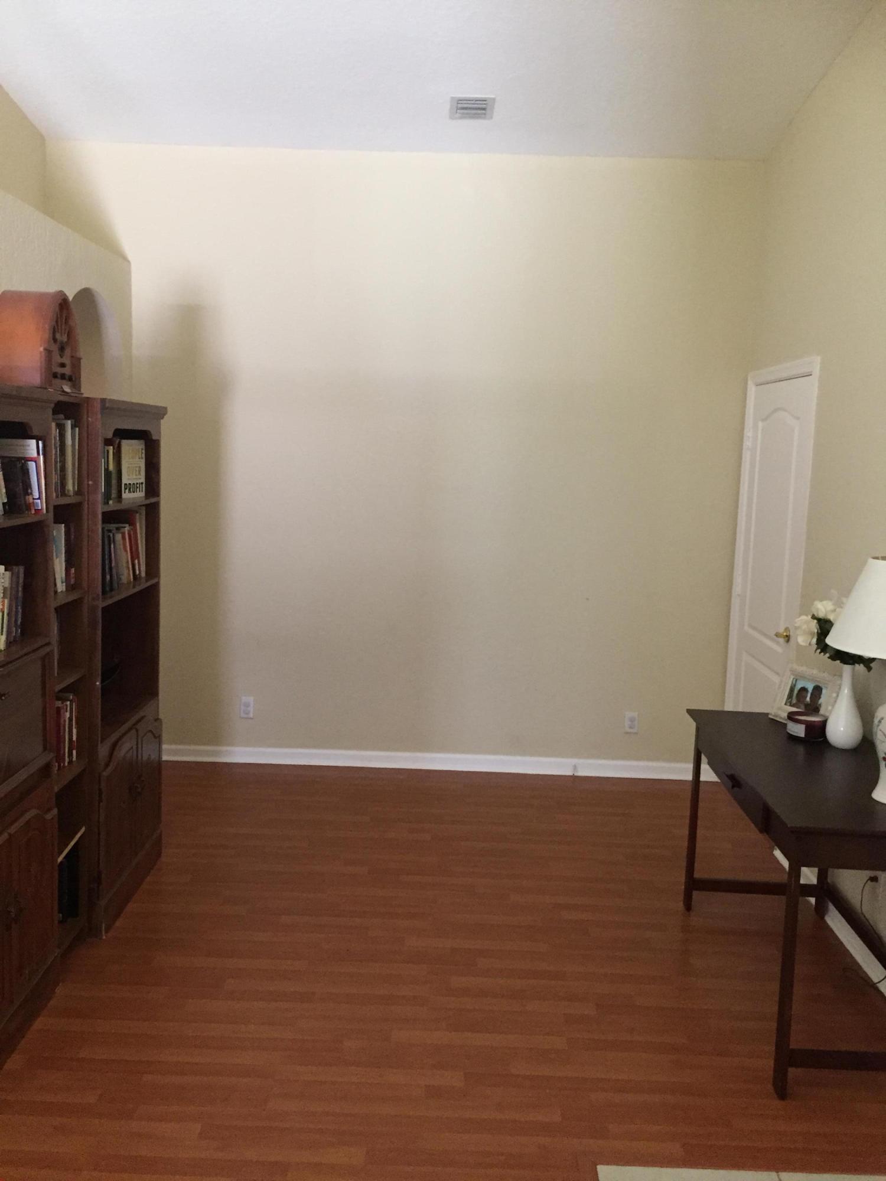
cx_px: 443
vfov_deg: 61.7
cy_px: 590
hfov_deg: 48.2
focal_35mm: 29
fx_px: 990
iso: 250
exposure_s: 1/24
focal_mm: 4.15
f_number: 2.2
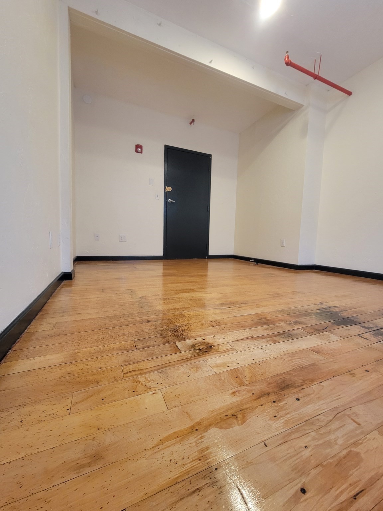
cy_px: 256
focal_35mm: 13
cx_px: 192
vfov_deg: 106.2
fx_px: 192
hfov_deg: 89.9
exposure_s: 1/40
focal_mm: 2.2
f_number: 2.2
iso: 320
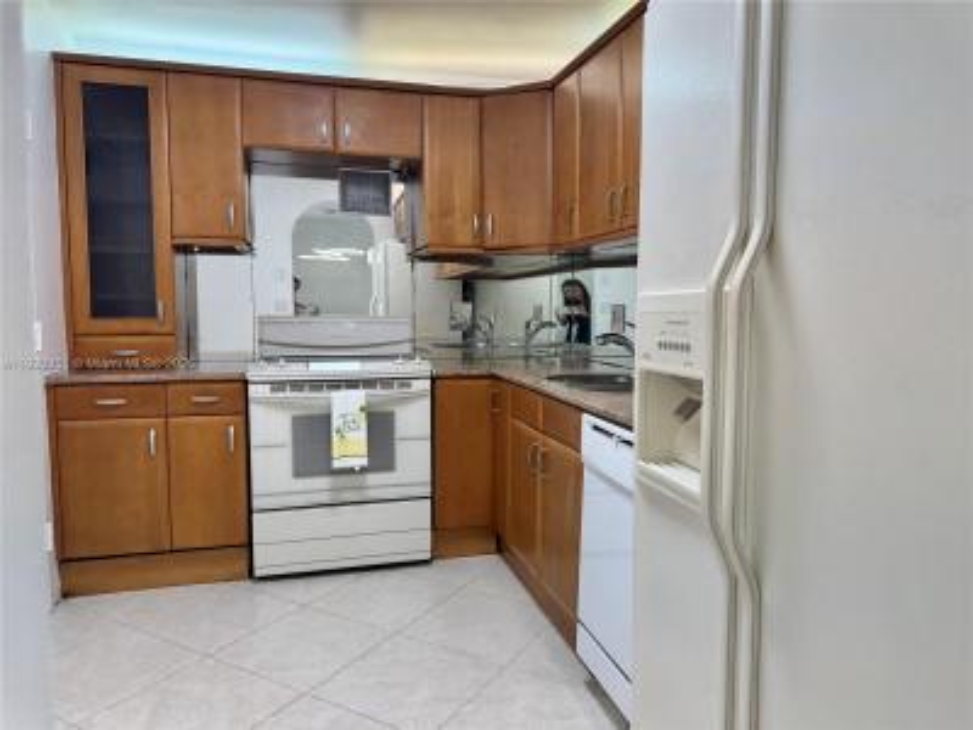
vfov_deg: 56.8
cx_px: 486
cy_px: 365
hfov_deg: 71.6
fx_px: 675
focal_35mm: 24
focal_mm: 6.76
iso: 100
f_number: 1.78
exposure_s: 1/120
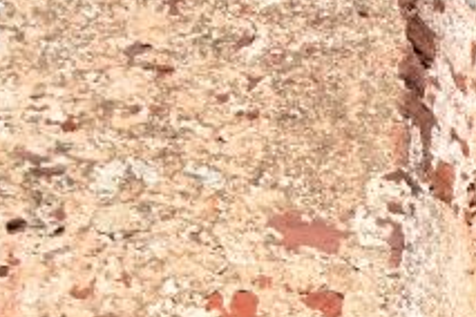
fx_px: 2002
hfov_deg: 12.3
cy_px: 625
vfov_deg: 8.6
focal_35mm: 151
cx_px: 898
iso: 400
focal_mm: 21
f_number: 11
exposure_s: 1/500
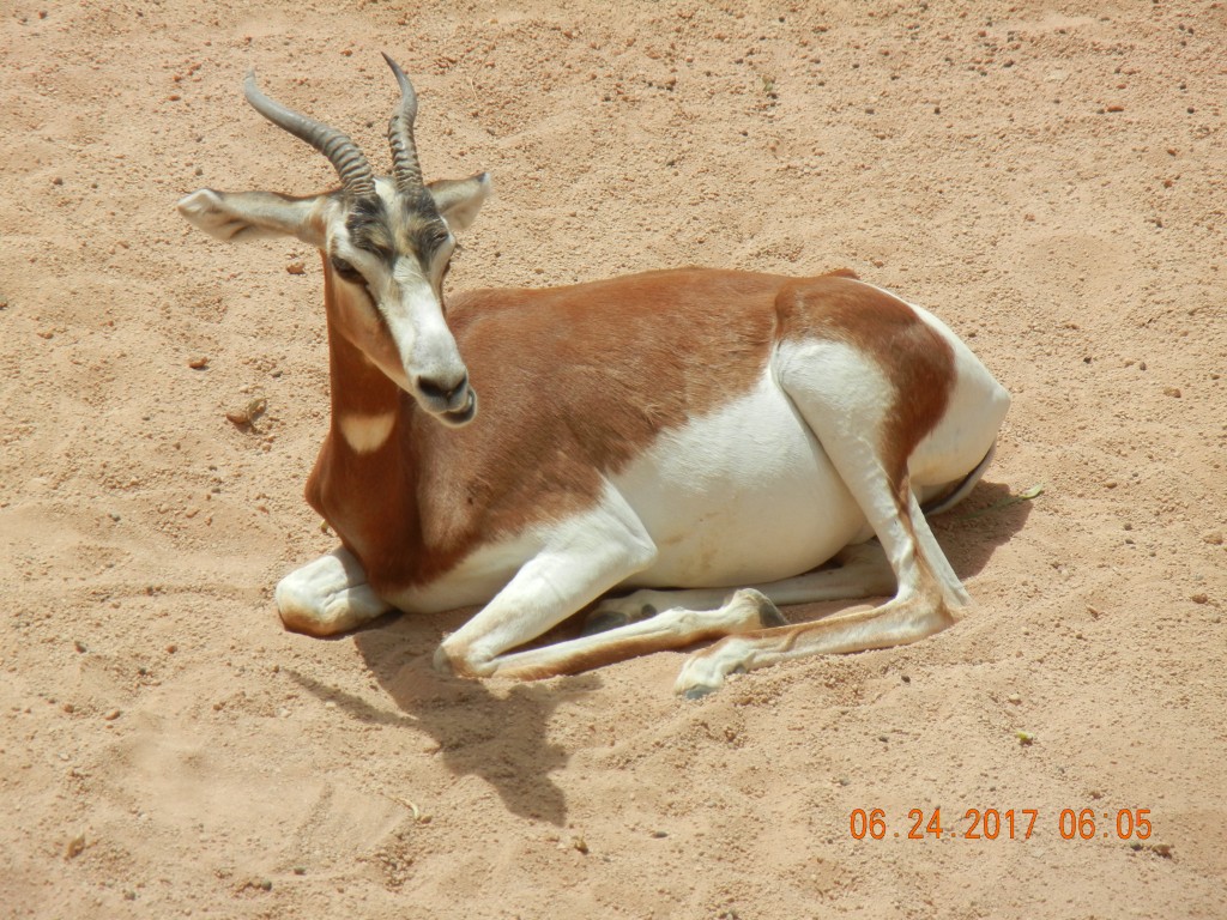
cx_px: 614
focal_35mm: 300
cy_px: 460
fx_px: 10634
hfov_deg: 6.6
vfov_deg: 5.0
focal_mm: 54
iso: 160
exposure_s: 1/621
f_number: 5.6
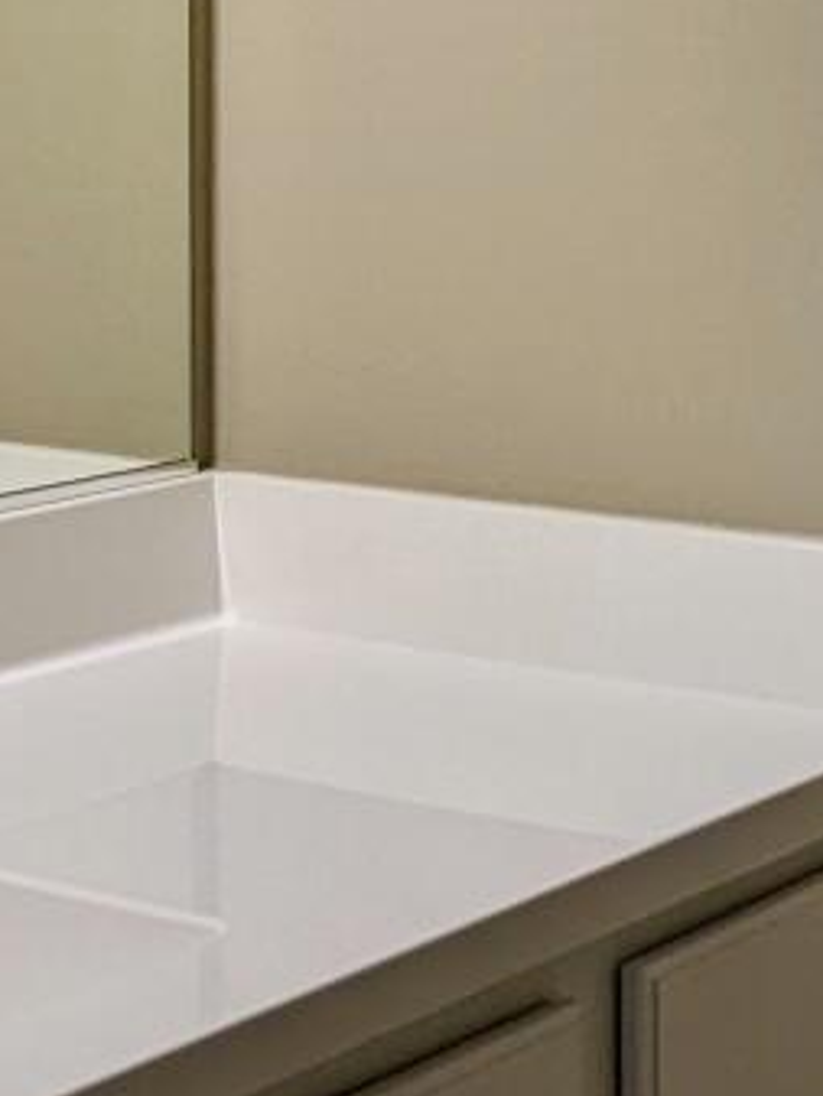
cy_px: 59
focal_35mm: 95
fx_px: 3010
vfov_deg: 20.1
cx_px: 381
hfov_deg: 15.6
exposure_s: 1/24
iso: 38
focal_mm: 2.22
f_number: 2.2
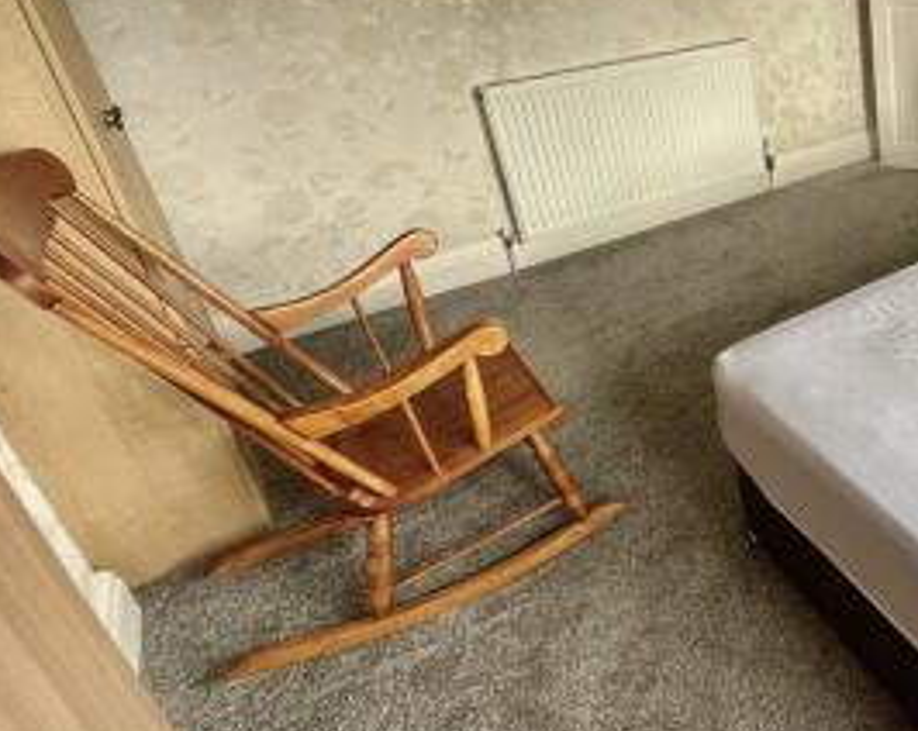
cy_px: 209
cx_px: 989
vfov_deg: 47.1
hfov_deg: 45.6
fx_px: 814
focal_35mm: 30
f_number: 2.2
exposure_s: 1/99
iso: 64
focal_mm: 2.22
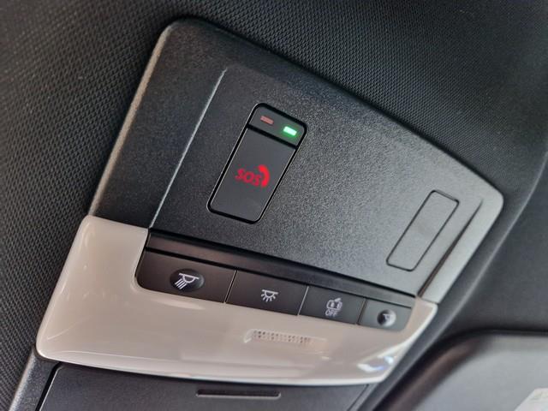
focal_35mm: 23
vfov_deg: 58.9
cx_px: 274
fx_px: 364
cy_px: 206
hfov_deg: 73.9
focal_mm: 5.4
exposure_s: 1/33
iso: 500
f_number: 1.8
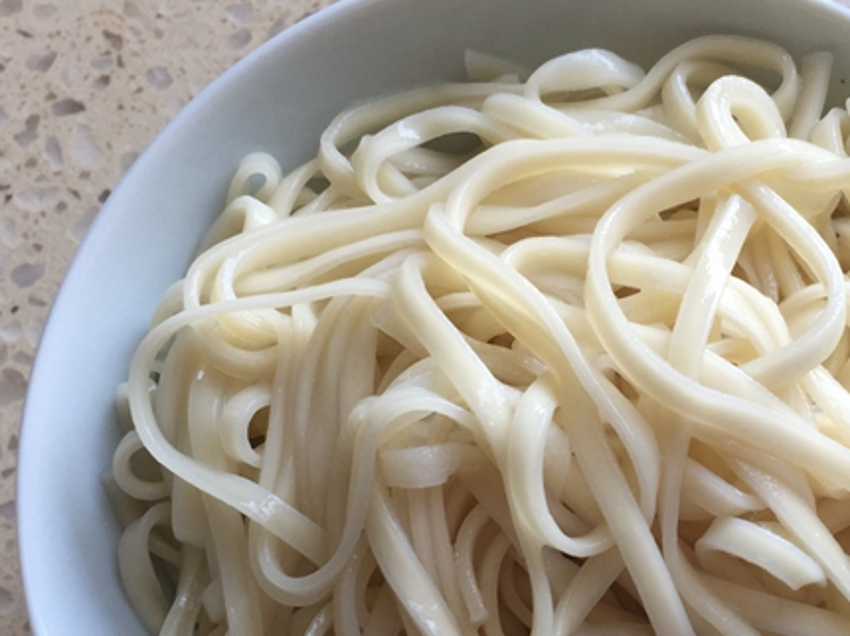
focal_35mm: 54
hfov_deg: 35.1
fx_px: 1325
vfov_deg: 26.5
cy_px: 506
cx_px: 595
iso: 40
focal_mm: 4.15
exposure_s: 1/50
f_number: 2.2
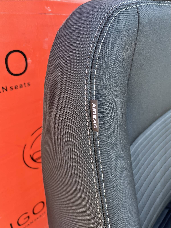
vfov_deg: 67.3
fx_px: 171
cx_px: 86
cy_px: 114
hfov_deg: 53.1
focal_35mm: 26
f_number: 1.6
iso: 125
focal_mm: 5.1
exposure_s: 1/108
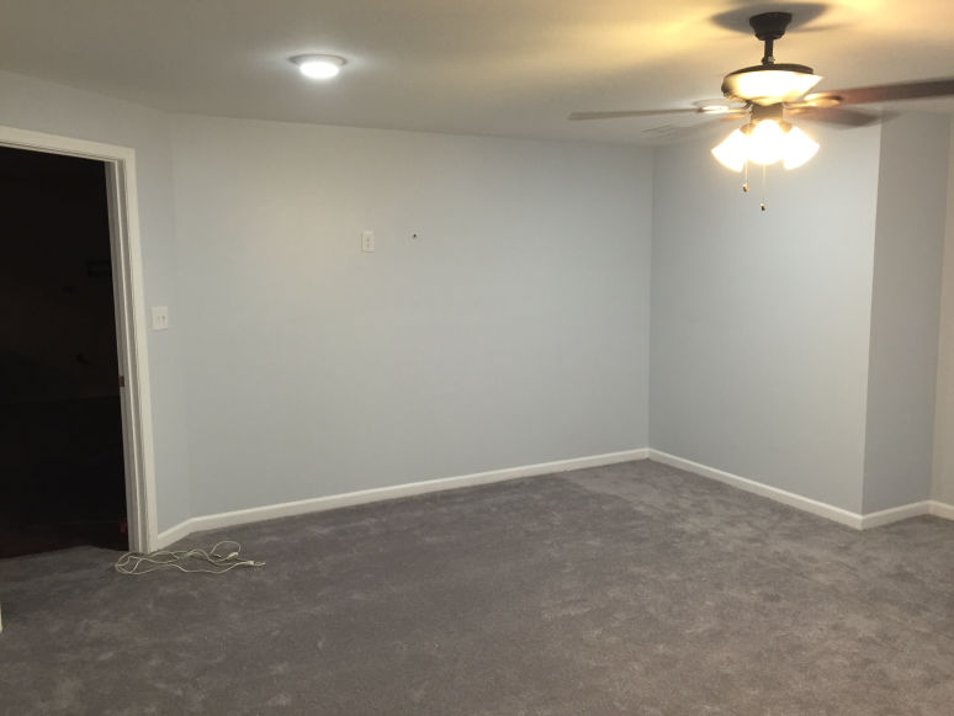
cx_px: 477
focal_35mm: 29
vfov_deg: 48.3
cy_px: 358
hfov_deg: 61.6
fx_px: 799
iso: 100
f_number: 2.2
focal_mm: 4.15
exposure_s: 1/30
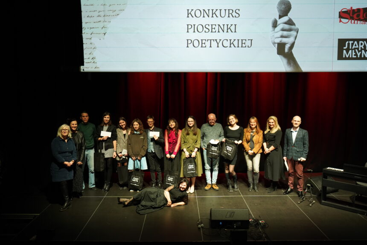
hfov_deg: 60.3
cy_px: 122
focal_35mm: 31
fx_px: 316
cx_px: 184
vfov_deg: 42.3
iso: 2500
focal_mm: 31
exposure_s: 1/60
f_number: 4.5
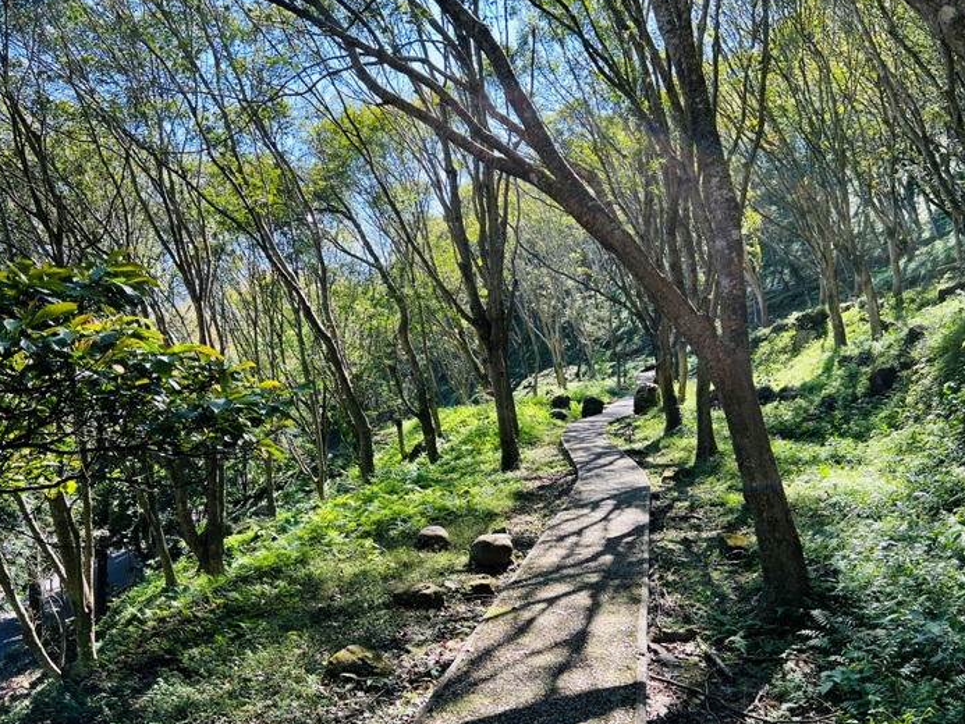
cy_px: 397
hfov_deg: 59.9
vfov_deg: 46.7
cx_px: 500
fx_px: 836
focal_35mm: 30
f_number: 1.5
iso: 50
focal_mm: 5.7
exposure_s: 1/588
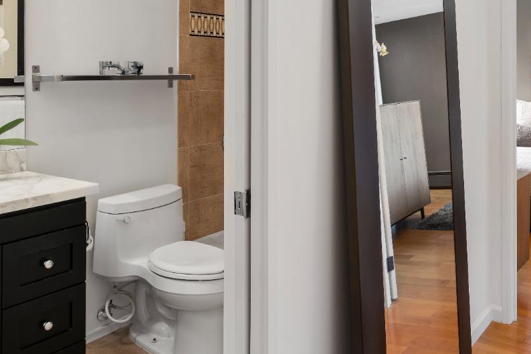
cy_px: 86
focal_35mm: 35
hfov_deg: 53.7
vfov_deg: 36.9
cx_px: 341
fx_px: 515
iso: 400
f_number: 9
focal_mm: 18.5
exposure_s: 1/4
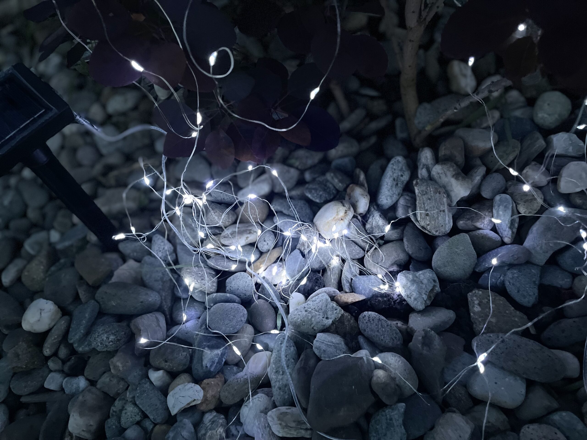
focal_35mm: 26
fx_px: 441
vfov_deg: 53.1
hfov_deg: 67.3
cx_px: 294
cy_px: 220
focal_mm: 4.2
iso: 1000
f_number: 1.6
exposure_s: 1/23
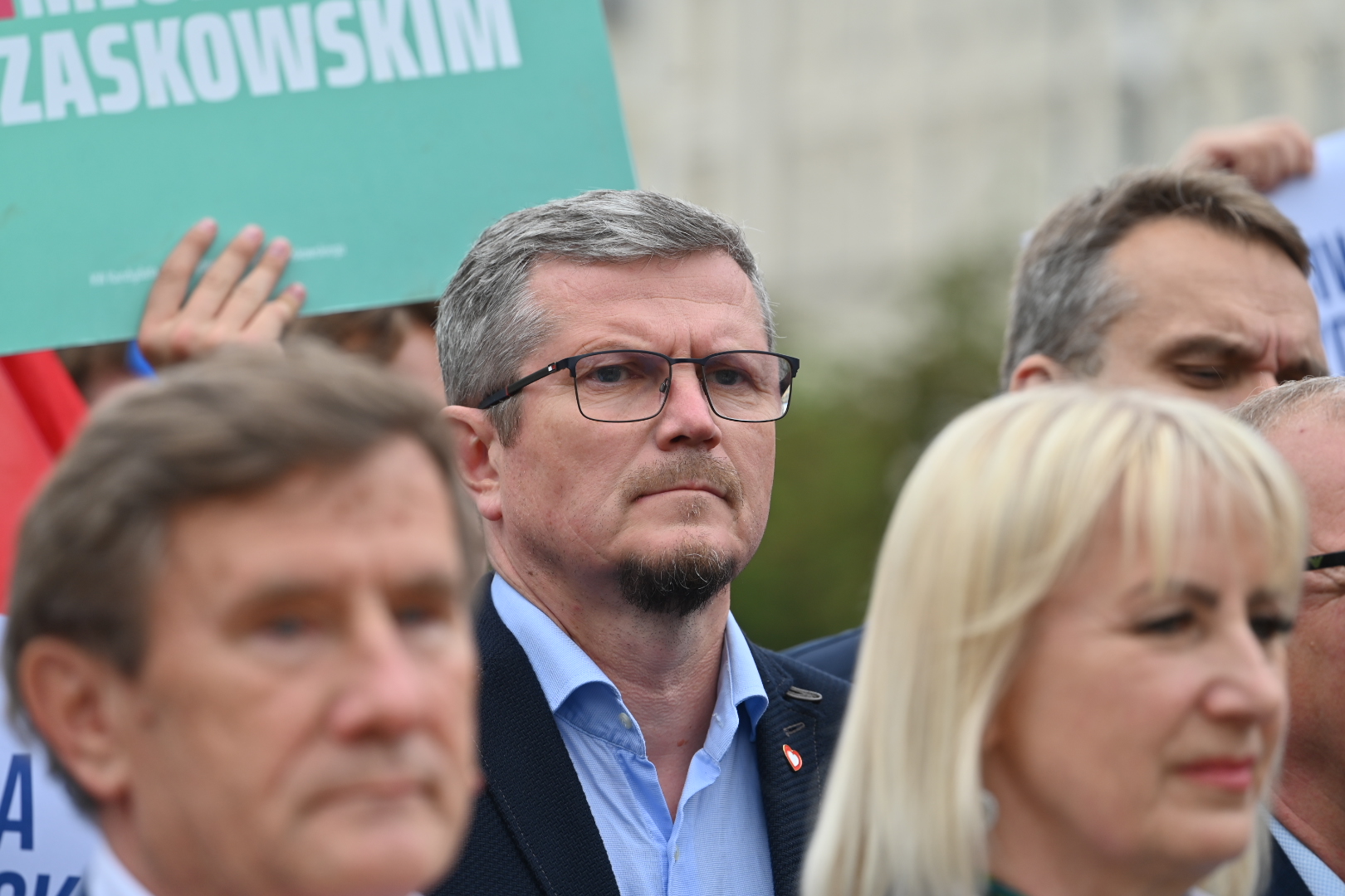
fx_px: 6724
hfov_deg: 11.4
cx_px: 672
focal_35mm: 180
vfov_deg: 7.6
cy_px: 448
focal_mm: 180
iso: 100
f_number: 4.5
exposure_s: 1/400
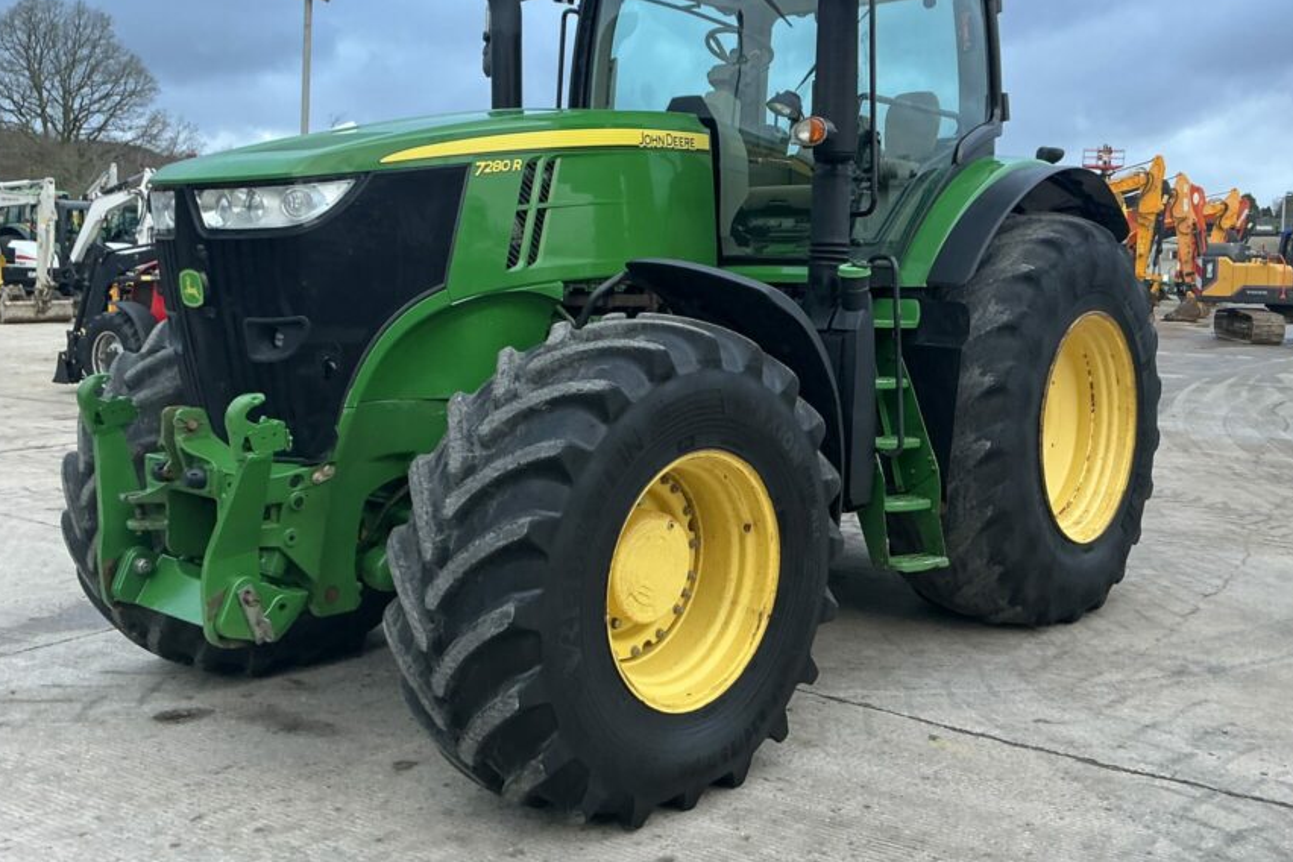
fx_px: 1257
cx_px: 684
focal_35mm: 35
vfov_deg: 37.7
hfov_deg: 54.4
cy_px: 340
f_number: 1.8
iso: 50
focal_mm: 3
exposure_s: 1/122
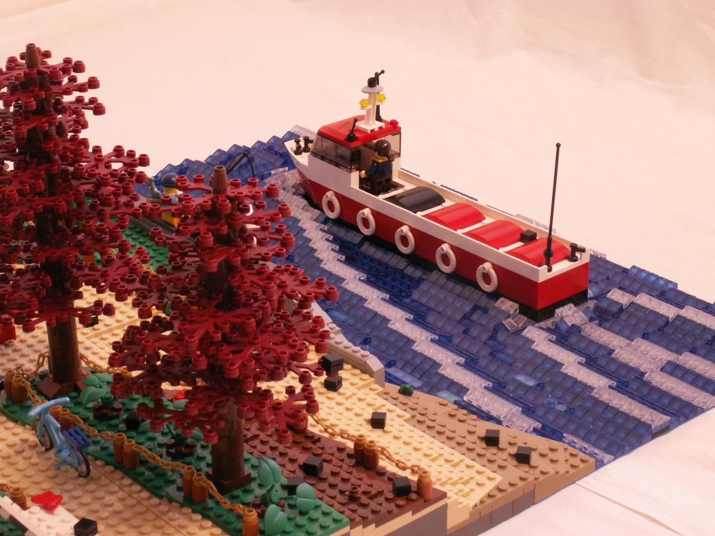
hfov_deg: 25.3
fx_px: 1590
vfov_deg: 19.1
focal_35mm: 77
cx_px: 358
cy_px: 268
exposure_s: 2
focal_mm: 12.91
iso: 50
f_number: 8
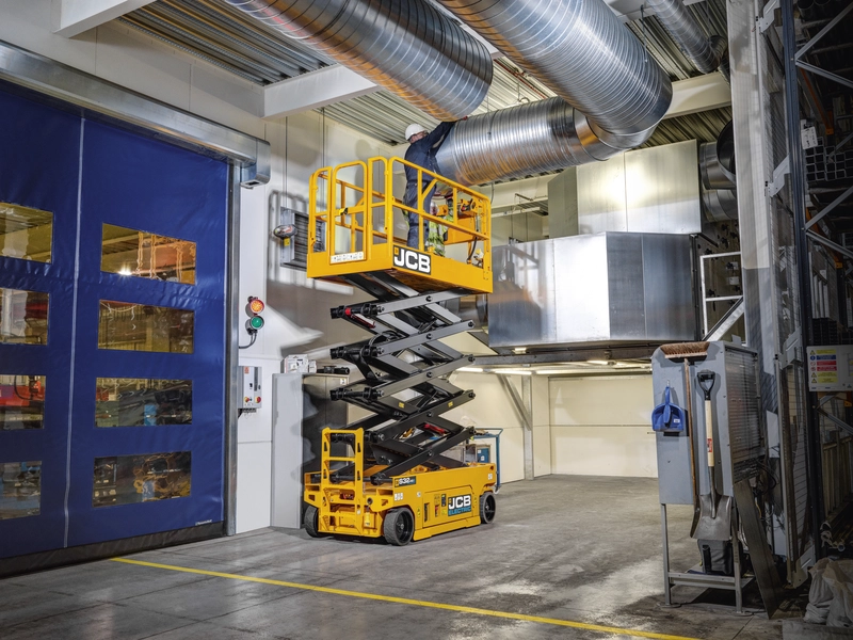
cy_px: 320
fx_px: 789
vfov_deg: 44.2
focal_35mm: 32
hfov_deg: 56.8
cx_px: 426
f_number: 11
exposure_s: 1/30
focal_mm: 50
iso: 1600
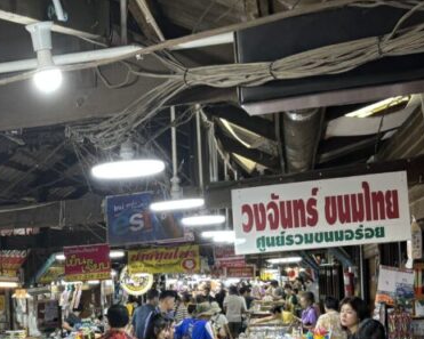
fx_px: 879
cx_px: 27
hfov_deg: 26.1
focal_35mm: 70
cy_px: 291
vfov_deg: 21.5
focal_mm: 5.96
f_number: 1.6
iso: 100
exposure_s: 1/50
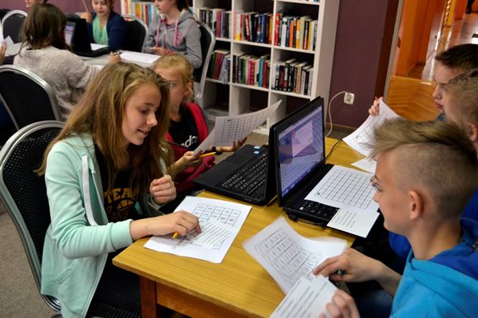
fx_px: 478
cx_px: 239
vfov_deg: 36.8
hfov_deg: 53.2
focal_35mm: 36
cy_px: 159
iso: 800
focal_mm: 24
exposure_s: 1/60
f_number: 4
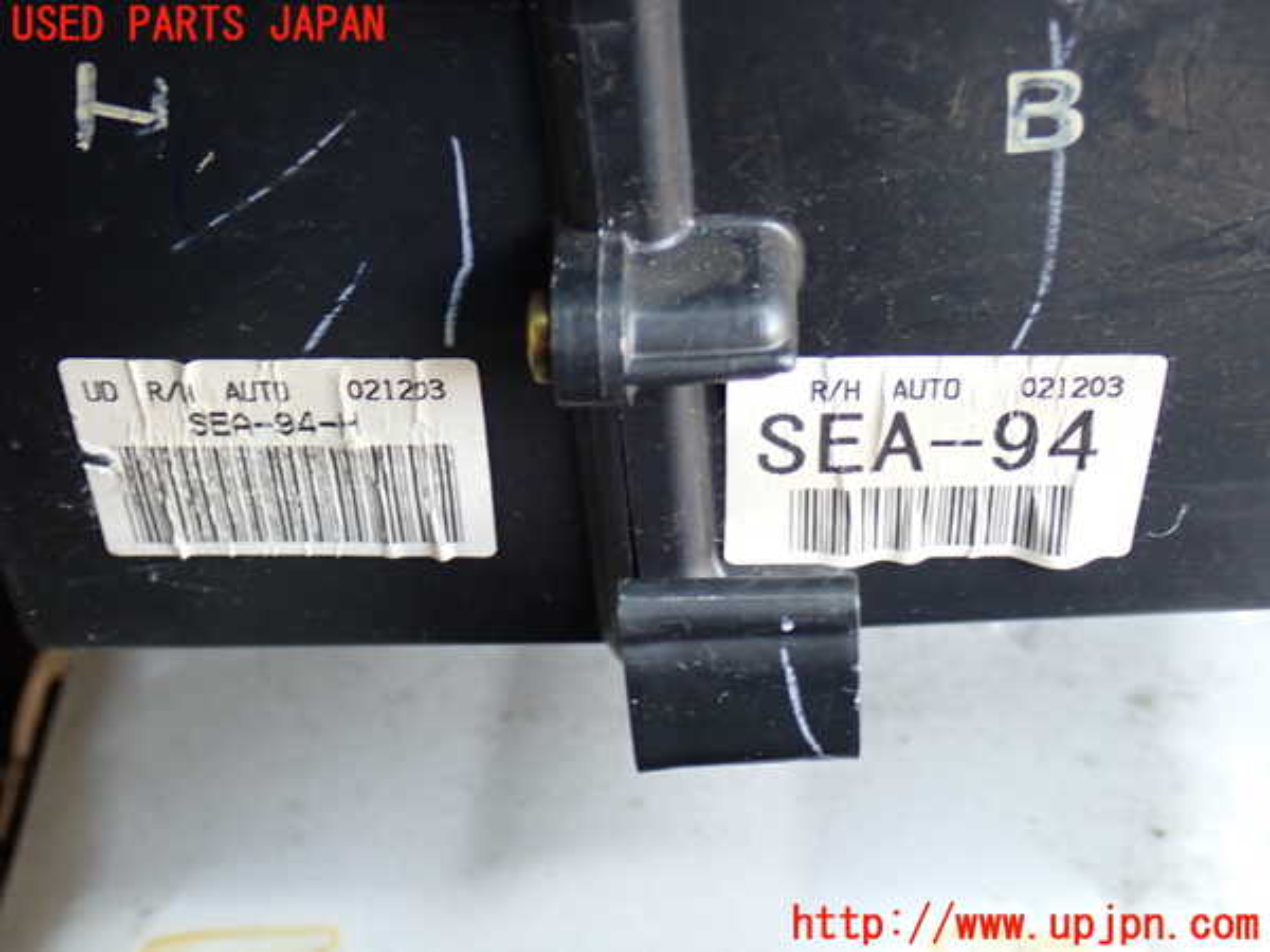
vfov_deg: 25.2
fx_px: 2128
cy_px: 476
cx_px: 635
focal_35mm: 58
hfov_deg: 33.2
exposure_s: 1/60
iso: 250
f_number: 3.5
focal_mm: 10.35
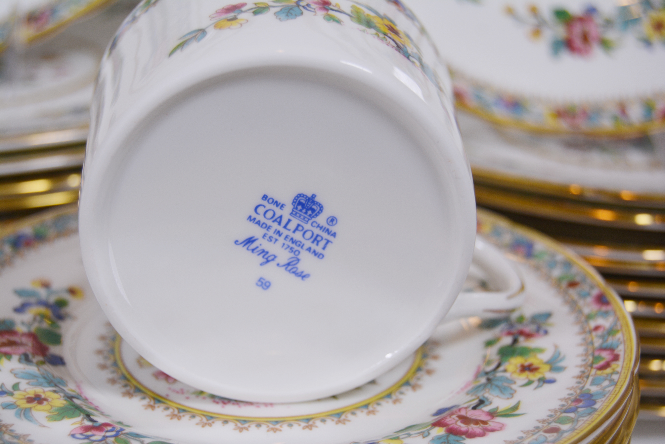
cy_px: 222
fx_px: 1247
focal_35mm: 68
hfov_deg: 29.9
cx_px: 332
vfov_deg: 20.2
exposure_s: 1/160
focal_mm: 45
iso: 200
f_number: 6.3
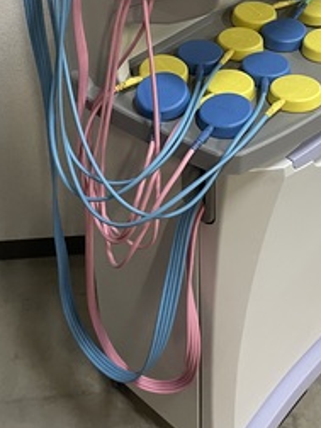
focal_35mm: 55
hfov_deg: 26.5
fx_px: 680
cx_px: 197
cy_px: 87
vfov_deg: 33.9
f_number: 1.6
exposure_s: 1/60
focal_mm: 4.2
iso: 500
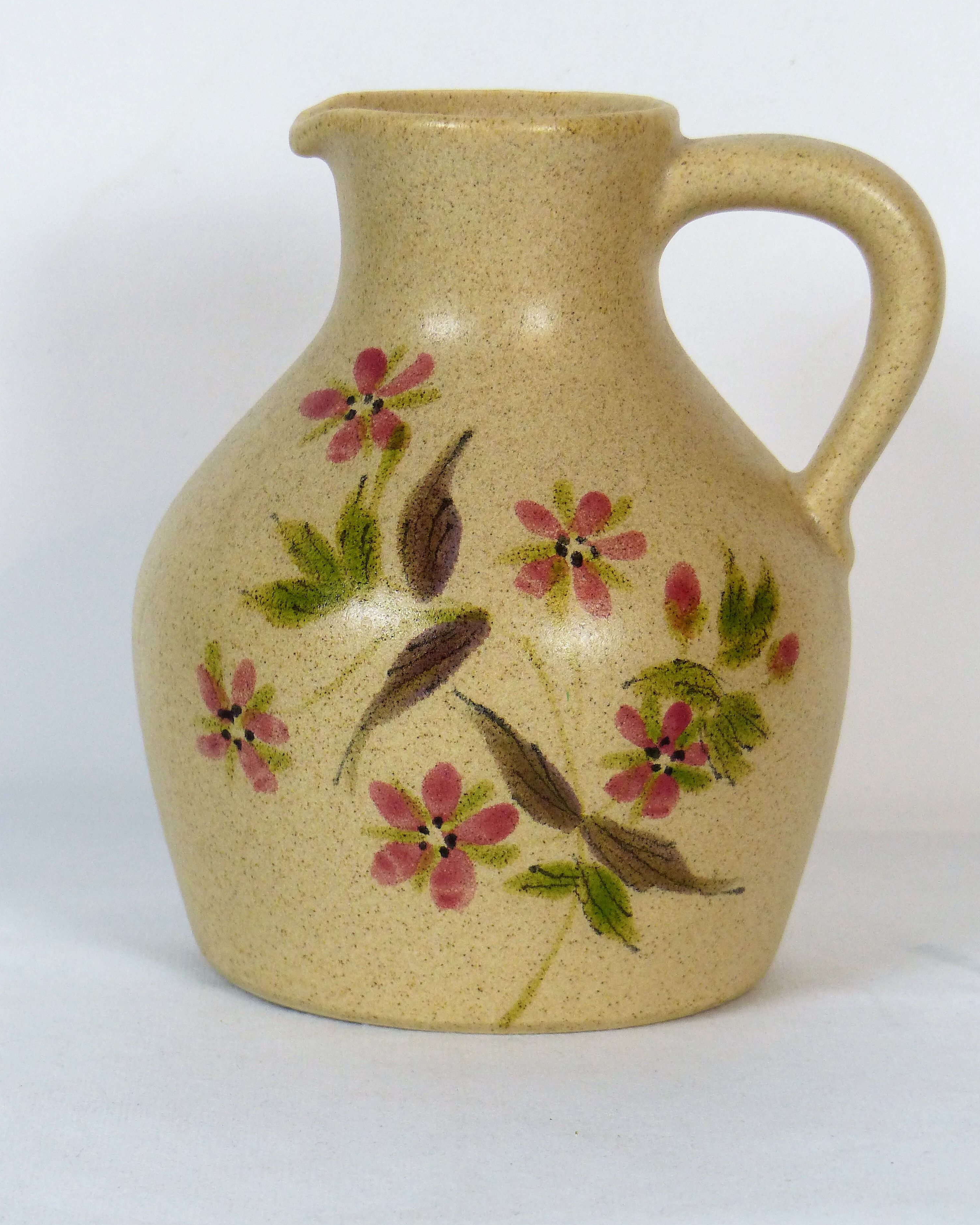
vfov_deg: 12.0
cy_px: 592
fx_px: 5837
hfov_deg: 9.6
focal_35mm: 161
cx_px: 490
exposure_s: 1/80
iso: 250
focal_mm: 25.2
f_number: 2.8
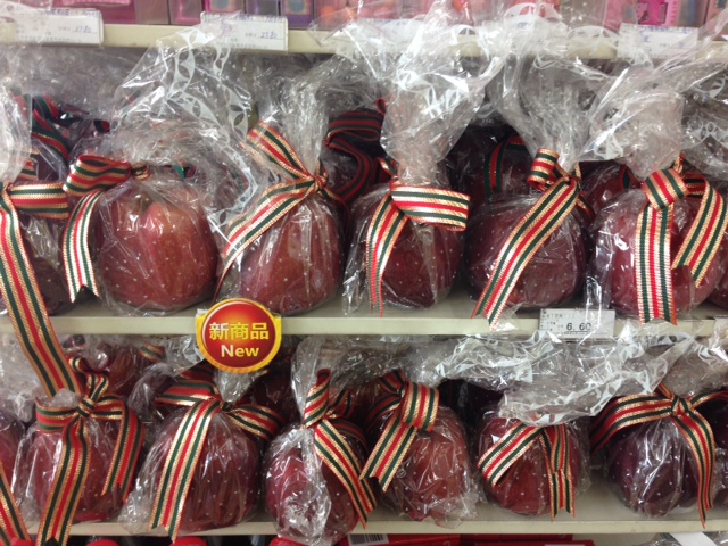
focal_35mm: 33
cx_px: 364
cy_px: 273
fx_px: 694
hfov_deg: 55.4
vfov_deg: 42.9
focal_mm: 4.12
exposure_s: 1/40
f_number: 2.4
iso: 64
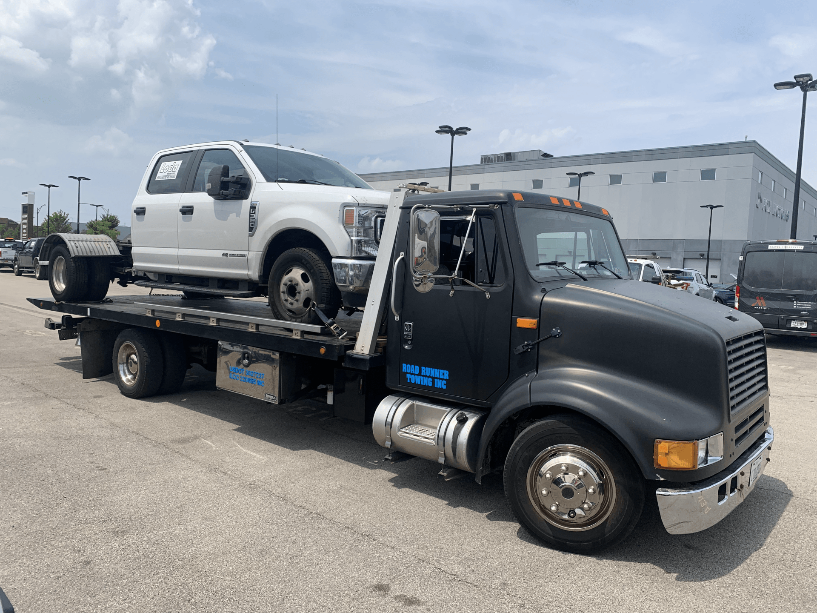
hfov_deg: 67.3
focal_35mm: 26
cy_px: 306
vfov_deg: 53.1
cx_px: 408
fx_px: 614
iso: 25
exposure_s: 1/2915
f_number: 1.8
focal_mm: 4.25
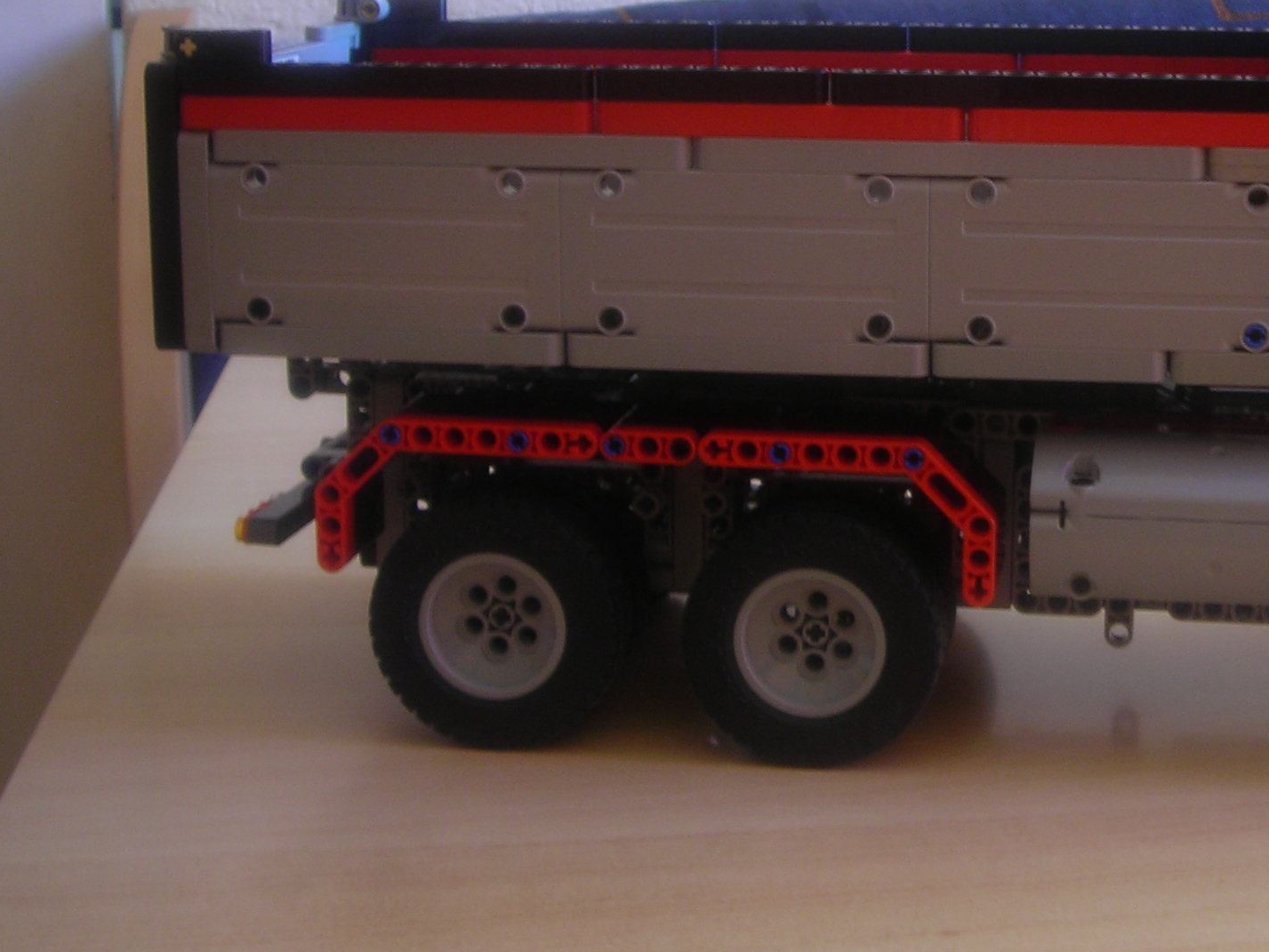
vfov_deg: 21.2
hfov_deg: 27.4
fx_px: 2530
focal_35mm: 69
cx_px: 1089
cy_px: 254
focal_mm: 6.3
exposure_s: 1/6.8
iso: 50
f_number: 3.2
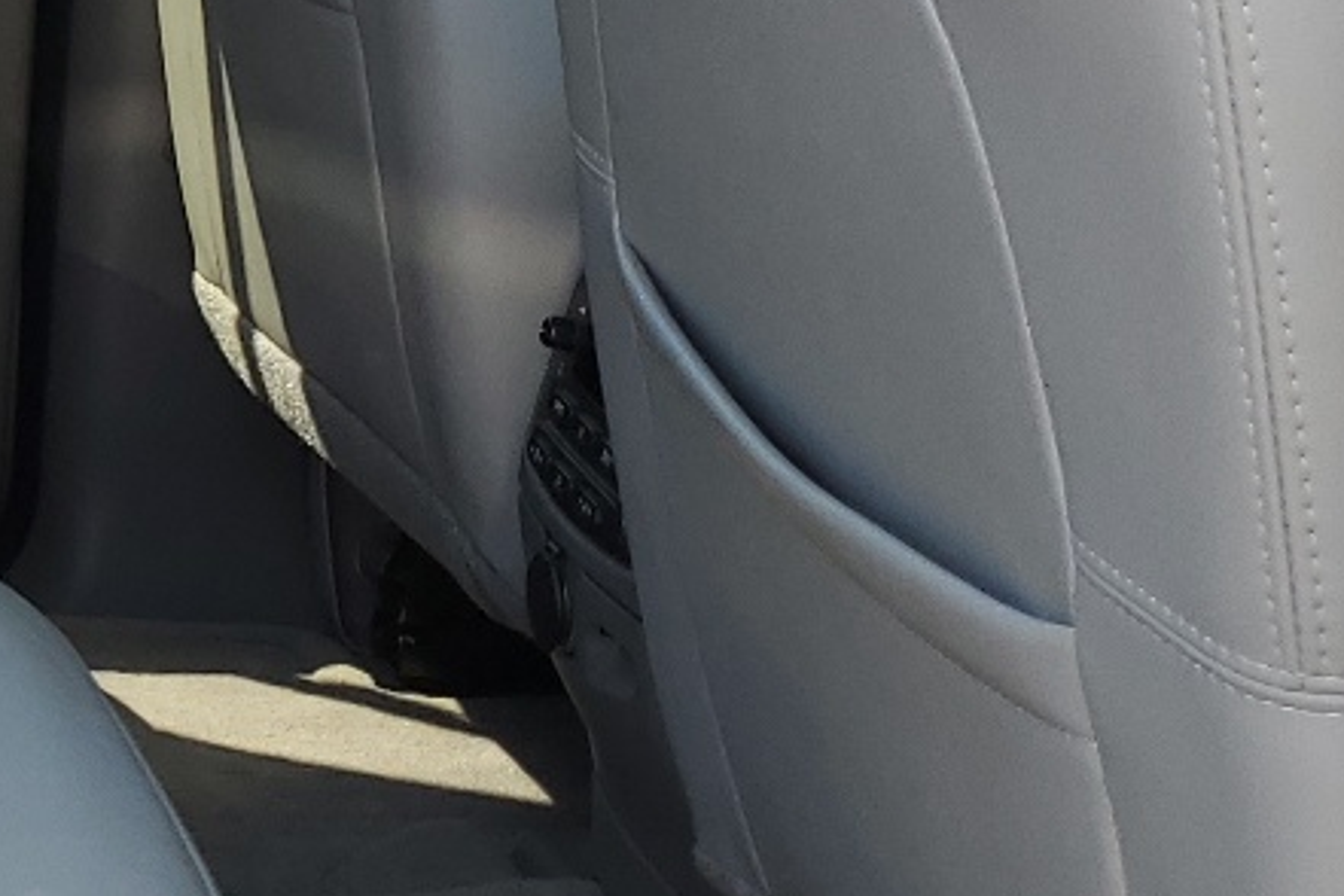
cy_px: 247
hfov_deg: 19.1
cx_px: -463
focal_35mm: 98
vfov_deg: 13.9
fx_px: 3658
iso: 50
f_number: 1.5
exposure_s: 1/303
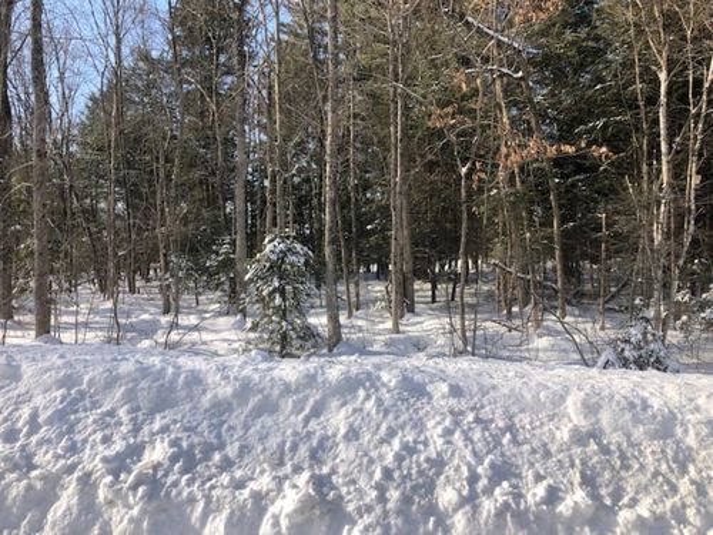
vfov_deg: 49.7
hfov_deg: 63.4
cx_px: 356
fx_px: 577
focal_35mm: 28
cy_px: 268
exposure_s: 1/1499
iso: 20
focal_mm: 3.99
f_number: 1.8
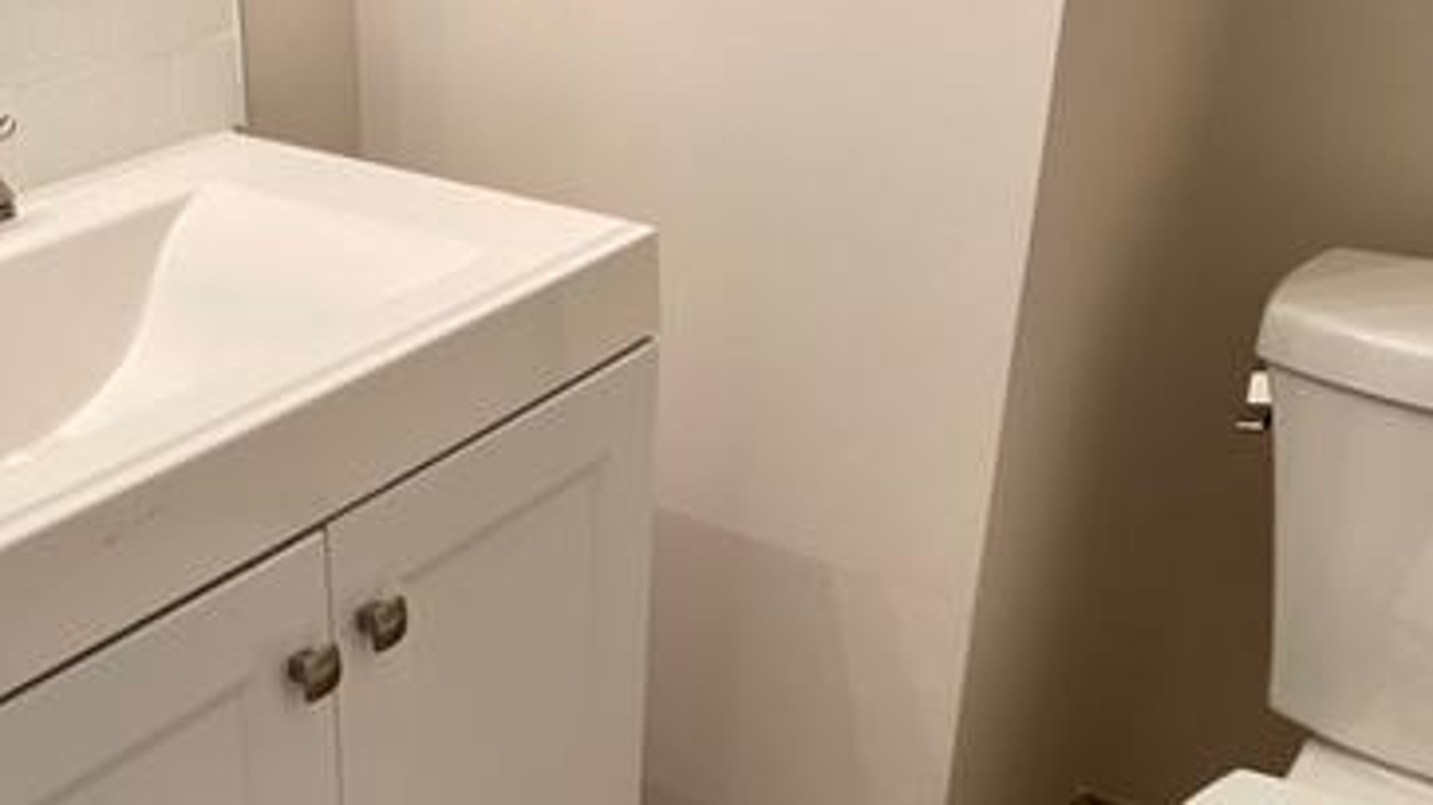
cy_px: 683
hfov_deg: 41.1
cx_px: 565
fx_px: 1899
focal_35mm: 50
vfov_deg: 23.5
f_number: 1.8
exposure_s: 1/60
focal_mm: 4.25
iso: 100
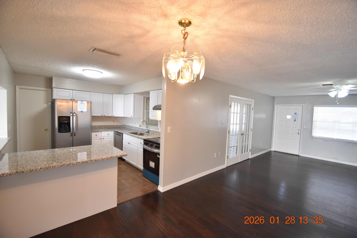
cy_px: 119
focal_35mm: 15
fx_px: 149
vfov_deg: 77.3
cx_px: 178
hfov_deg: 100.4
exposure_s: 1/60
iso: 800
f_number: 3.5
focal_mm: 10
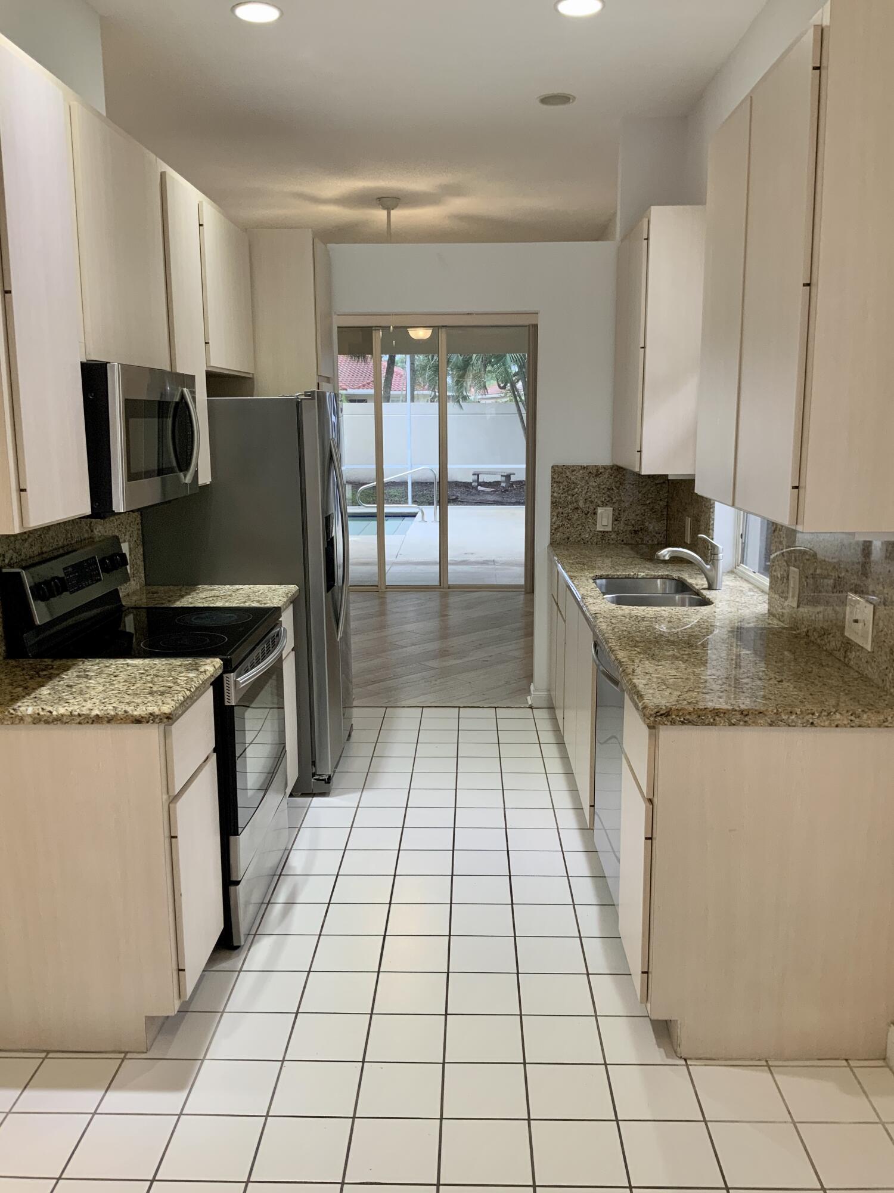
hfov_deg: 48.2
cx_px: 447
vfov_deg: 61.7
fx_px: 999
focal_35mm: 29
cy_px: 596
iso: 64
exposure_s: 1/60
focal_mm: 3
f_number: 1.8
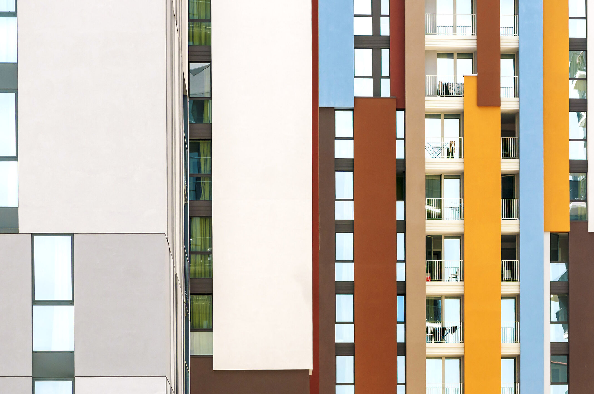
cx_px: 319
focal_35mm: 178
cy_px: 215
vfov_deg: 7.7
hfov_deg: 11.6
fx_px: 2926
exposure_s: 1/1250
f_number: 4.5
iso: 200
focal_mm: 105
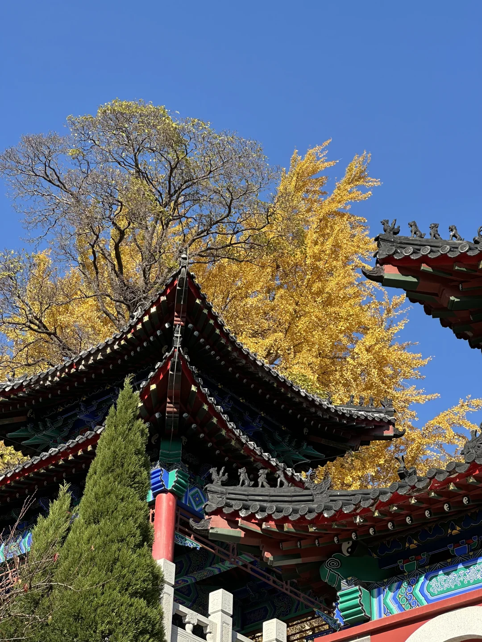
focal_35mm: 77
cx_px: 241
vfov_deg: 25.3
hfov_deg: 19.1
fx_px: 1430
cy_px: 321
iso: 32
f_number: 2.8
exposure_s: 1/380
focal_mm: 9
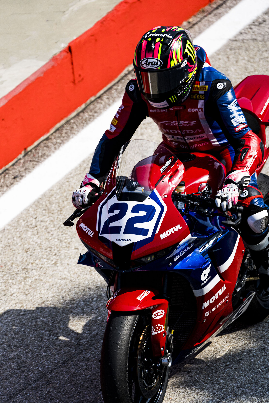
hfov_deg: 2.5
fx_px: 6265
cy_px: 202
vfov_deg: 3.7
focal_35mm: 559
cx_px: 134
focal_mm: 559
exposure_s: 1/2500
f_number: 8
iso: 1600
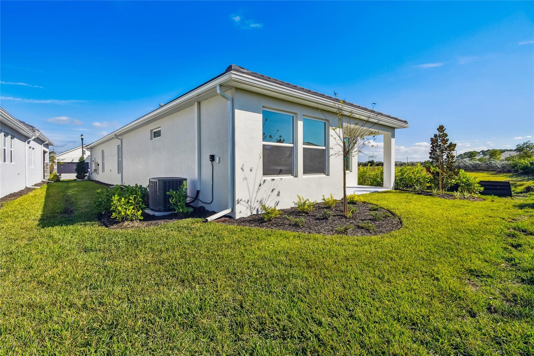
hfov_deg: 100.4
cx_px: 267
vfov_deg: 77.3
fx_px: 222
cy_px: 178
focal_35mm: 15
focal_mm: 10
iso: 100
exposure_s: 1/2500
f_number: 7.1
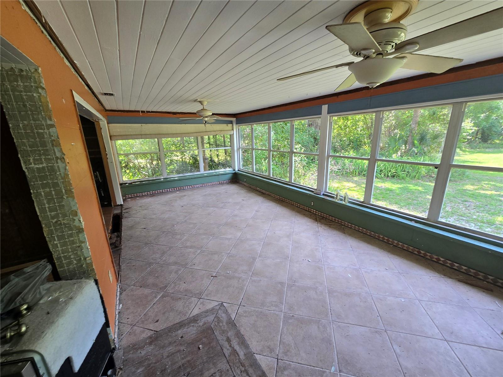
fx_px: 189
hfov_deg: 106.2
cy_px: 188
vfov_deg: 89.9
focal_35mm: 13
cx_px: 252
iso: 64
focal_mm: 2.2
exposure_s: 1/60
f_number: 2.2
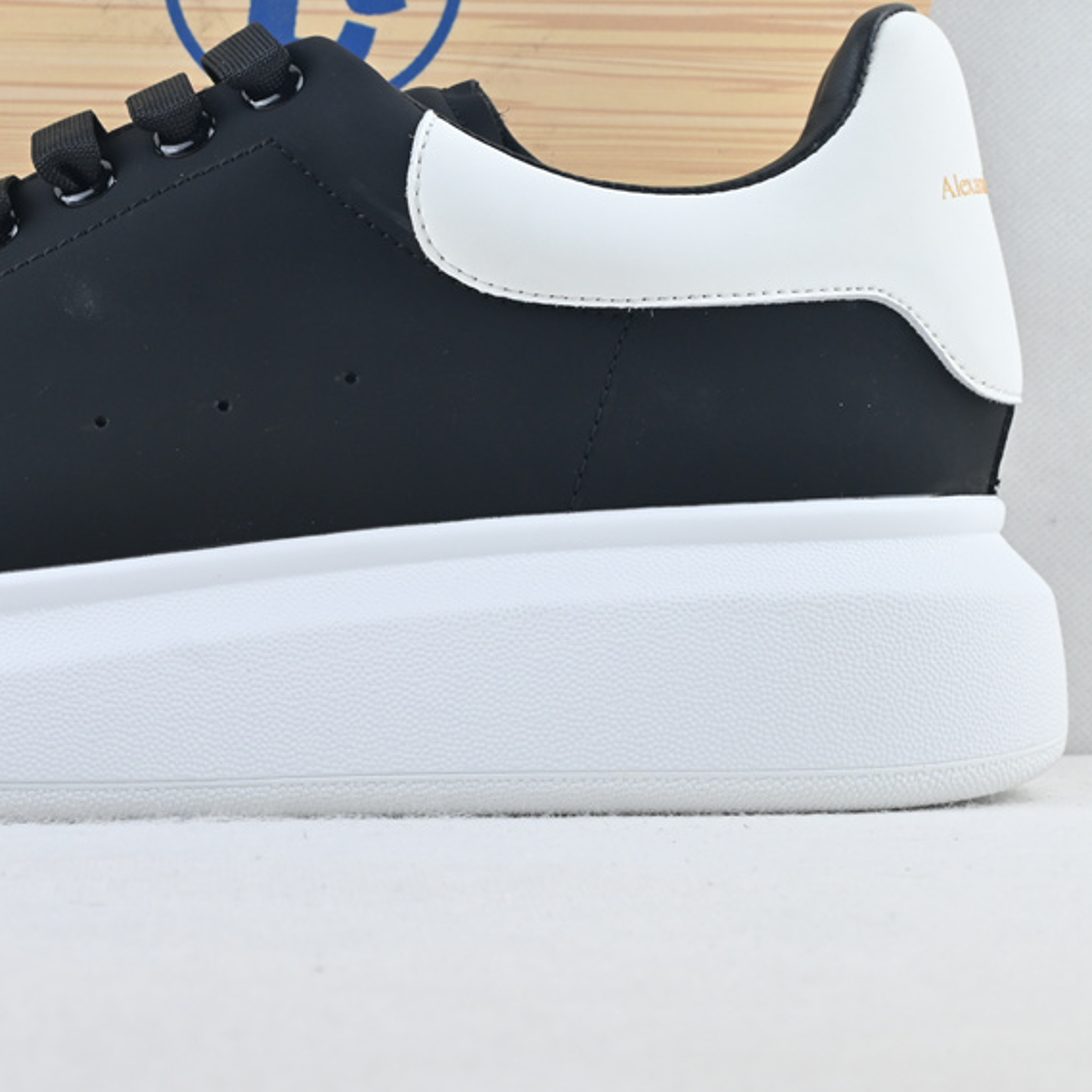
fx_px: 2780
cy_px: 416
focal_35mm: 78
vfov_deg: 22.2
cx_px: 146
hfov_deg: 21.8
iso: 100
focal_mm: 29
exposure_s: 1/13
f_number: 10
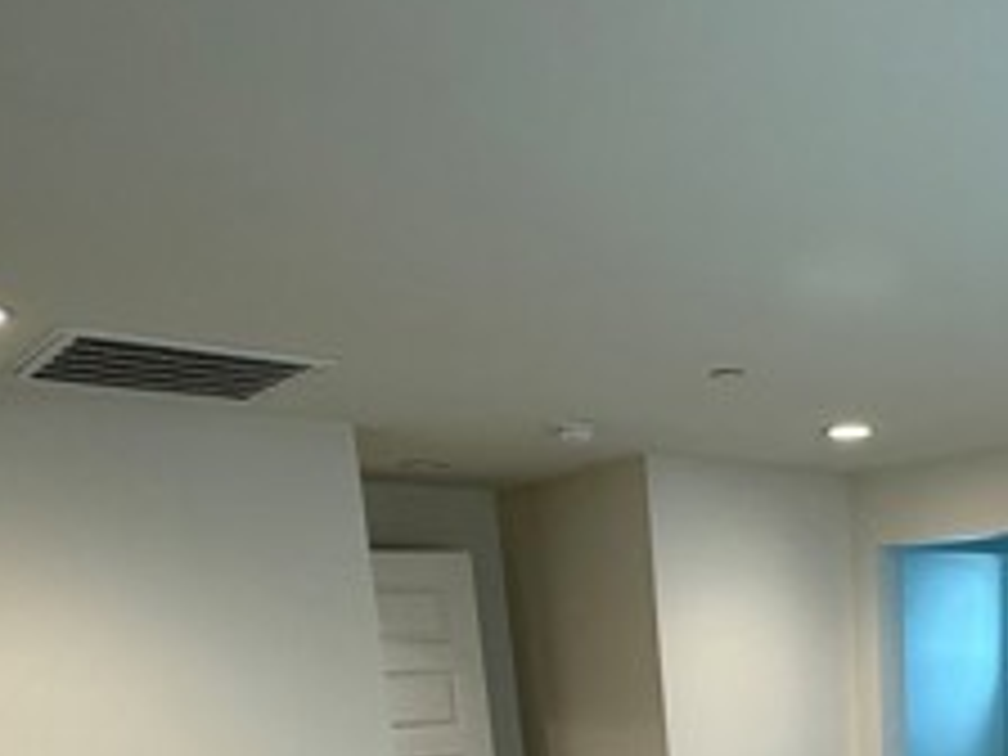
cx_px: 882
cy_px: 909
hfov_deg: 43.3
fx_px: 1165
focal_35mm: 40
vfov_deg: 30.5
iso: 160
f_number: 2.2
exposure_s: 1/120
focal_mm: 2.22
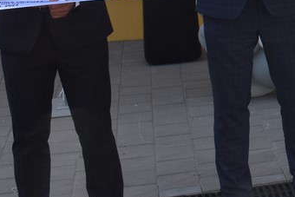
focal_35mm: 120
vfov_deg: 10.9
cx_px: 429
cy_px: -116
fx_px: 983
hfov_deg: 15.8
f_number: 9
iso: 200
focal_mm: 21
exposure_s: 1/320
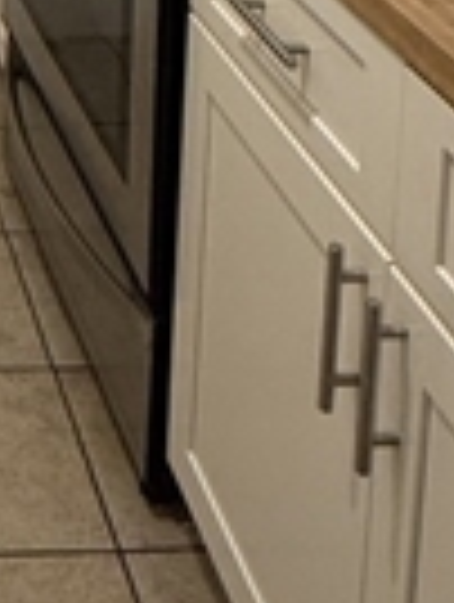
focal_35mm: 80
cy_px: -378
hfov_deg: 16.2
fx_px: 1395
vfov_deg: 19.9
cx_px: -306
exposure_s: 1/60
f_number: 2.2
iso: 200
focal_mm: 2.22
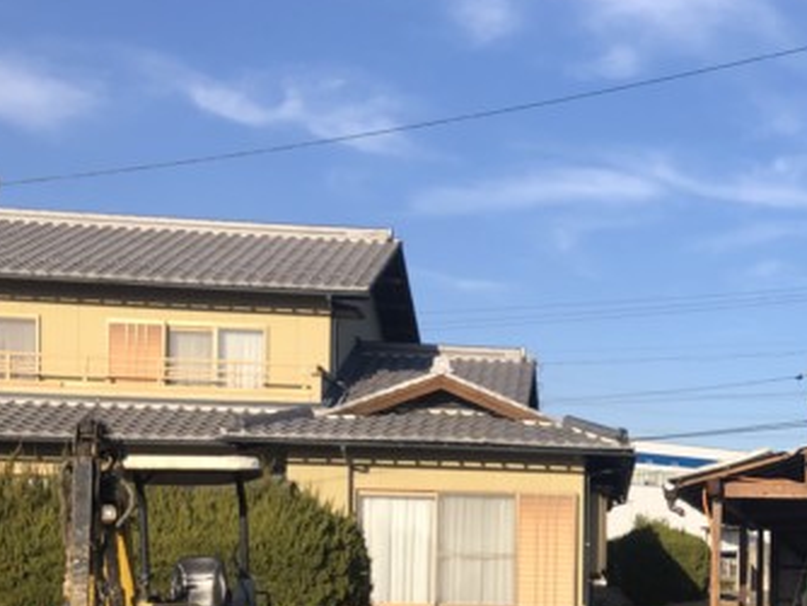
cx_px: 911
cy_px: 630
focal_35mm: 67
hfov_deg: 26.4
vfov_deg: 21.1
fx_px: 1563
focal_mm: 3.99
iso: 20
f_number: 1.8
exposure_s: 1/1656
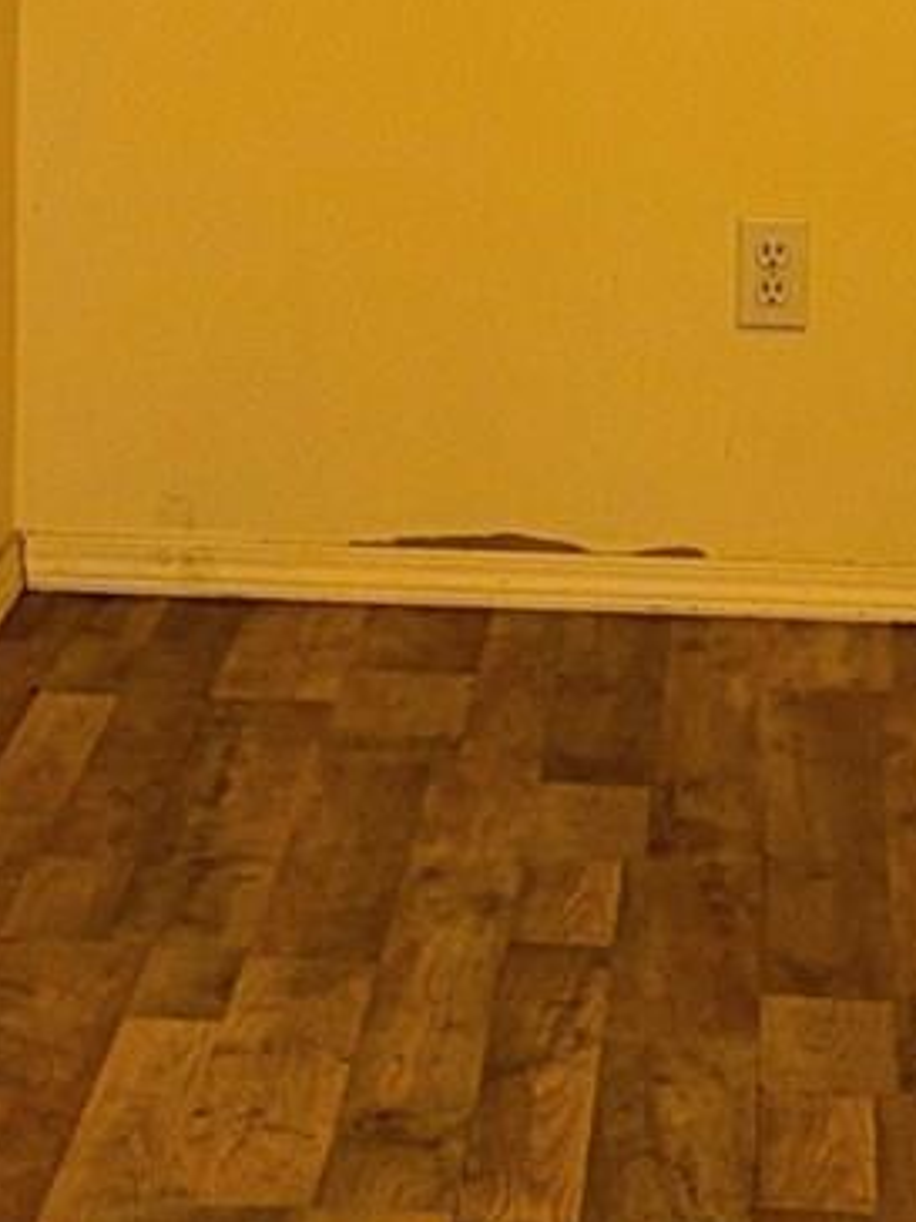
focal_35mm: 152
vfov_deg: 12.9
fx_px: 5363
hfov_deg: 9.7
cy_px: 141
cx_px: 725
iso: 64
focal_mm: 6.76
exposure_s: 1/30
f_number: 1.78
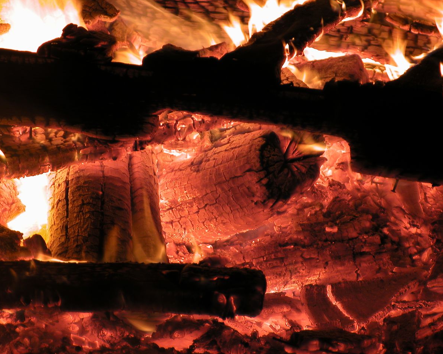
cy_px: 177
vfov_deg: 5.3
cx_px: 211
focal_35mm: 293
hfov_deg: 6.6
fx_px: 3841
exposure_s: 1/11
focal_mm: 71.2
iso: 100
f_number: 4.2
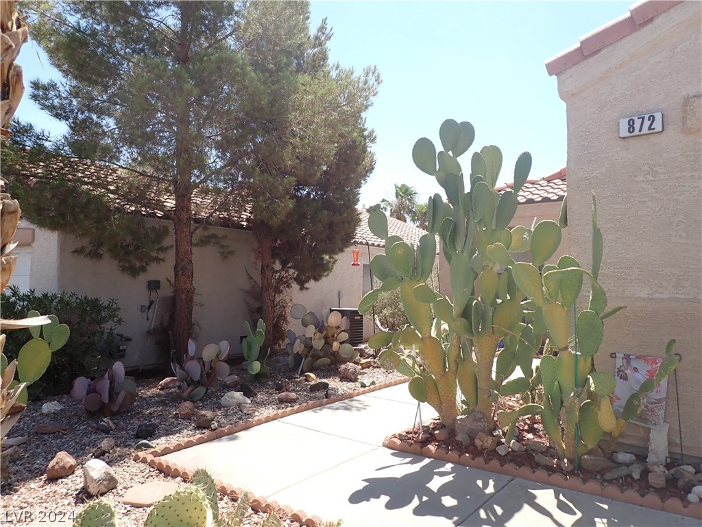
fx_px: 507
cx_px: 351
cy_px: 264
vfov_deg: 54.9
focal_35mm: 25
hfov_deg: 69.4
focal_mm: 4.5
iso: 100
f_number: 2.8
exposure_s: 1/800
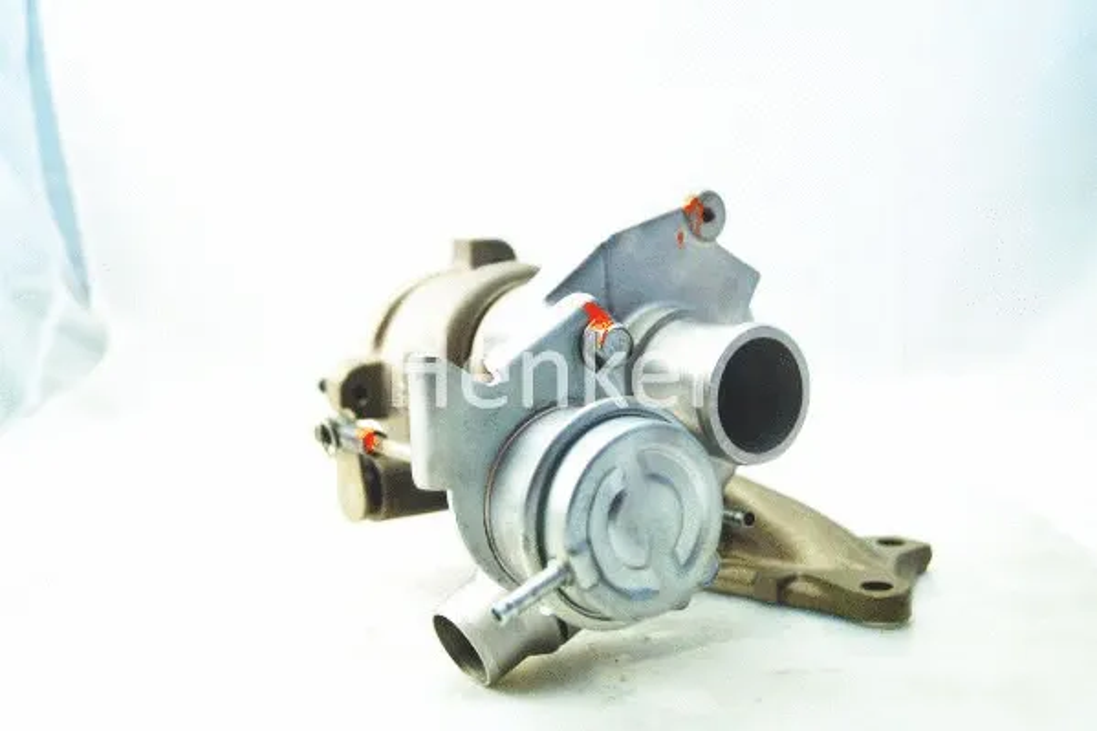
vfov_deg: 31.9
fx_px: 1279
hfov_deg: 46.4
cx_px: 548
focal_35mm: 42
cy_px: 366
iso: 200
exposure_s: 1/160
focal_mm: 28
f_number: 4.5
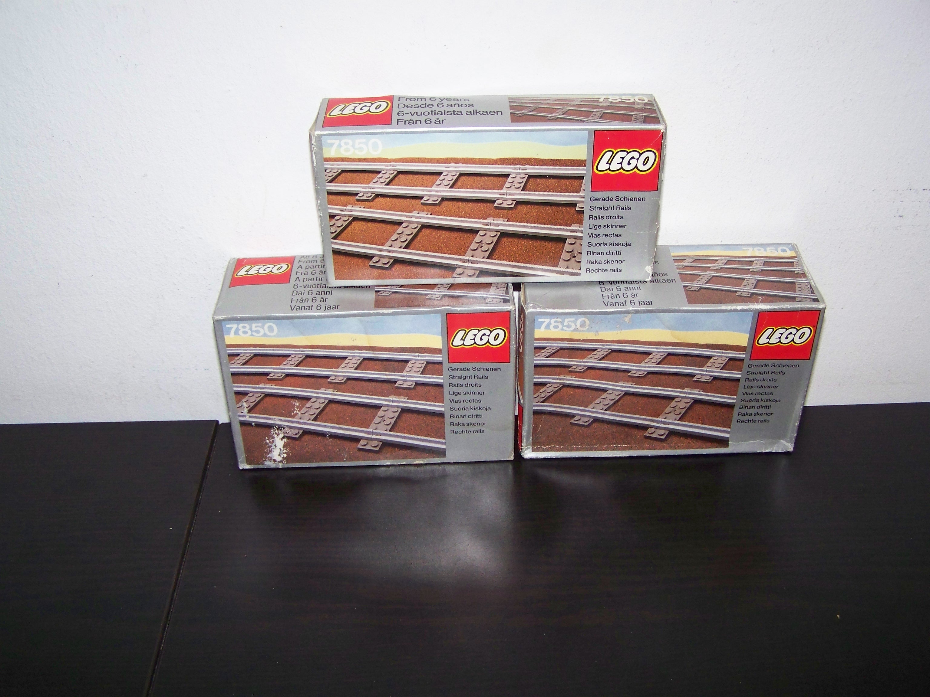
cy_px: 348
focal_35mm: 38
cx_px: 465
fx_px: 1021
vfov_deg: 37.7
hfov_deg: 49.0
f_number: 2.8
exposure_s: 1/30
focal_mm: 6.3
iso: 200
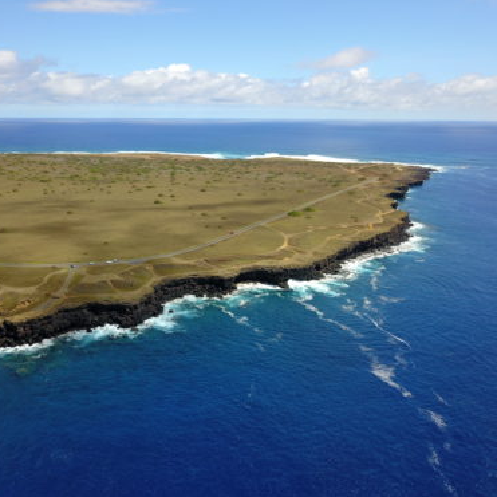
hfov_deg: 52.3
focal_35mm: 31
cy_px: 248
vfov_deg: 52.5
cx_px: 210
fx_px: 504
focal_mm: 4.73
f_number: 2.2
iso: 100
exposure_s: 1/1149
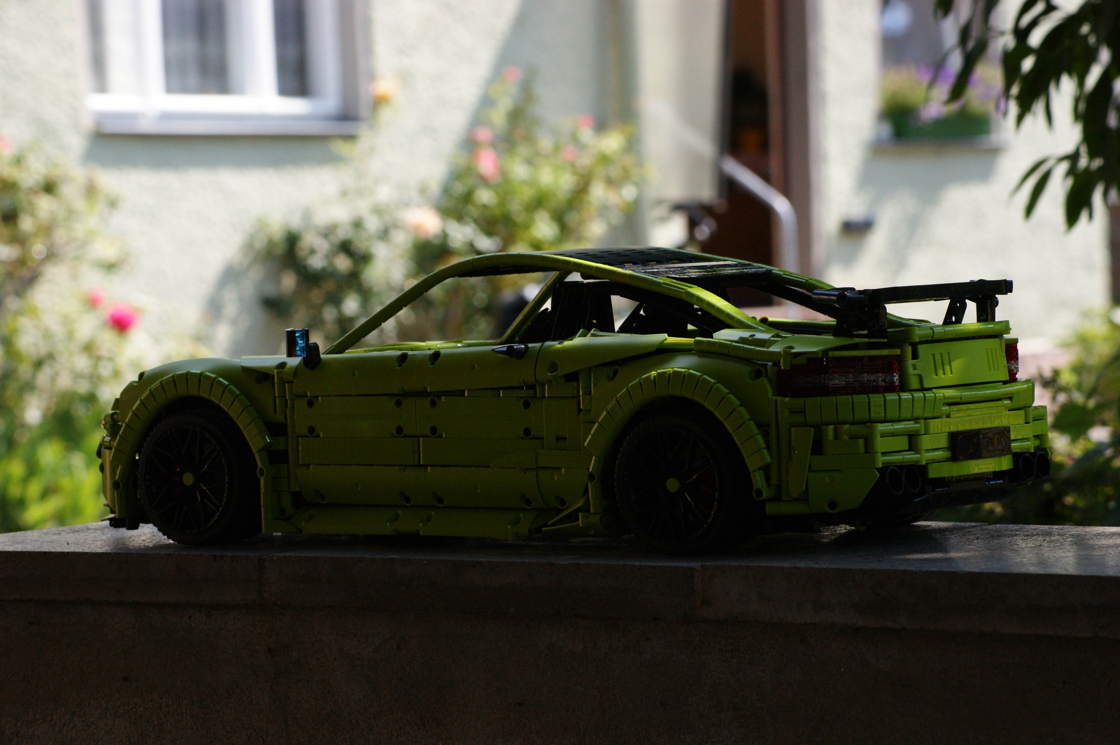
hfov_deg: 15.2
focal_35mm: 135
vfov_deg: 10.1
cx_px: 560
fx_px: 4197
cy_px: 372
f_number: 9
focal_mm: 90
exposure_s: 1/400
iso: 400
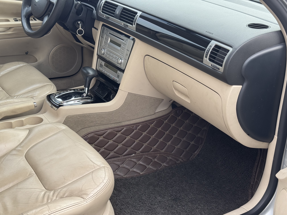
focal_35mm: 48
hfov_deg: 39.7
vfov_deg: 30.3
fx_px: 398
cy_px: 108
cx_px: 144
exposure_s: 1/470
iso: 64
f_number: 1.78
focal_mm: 6.76
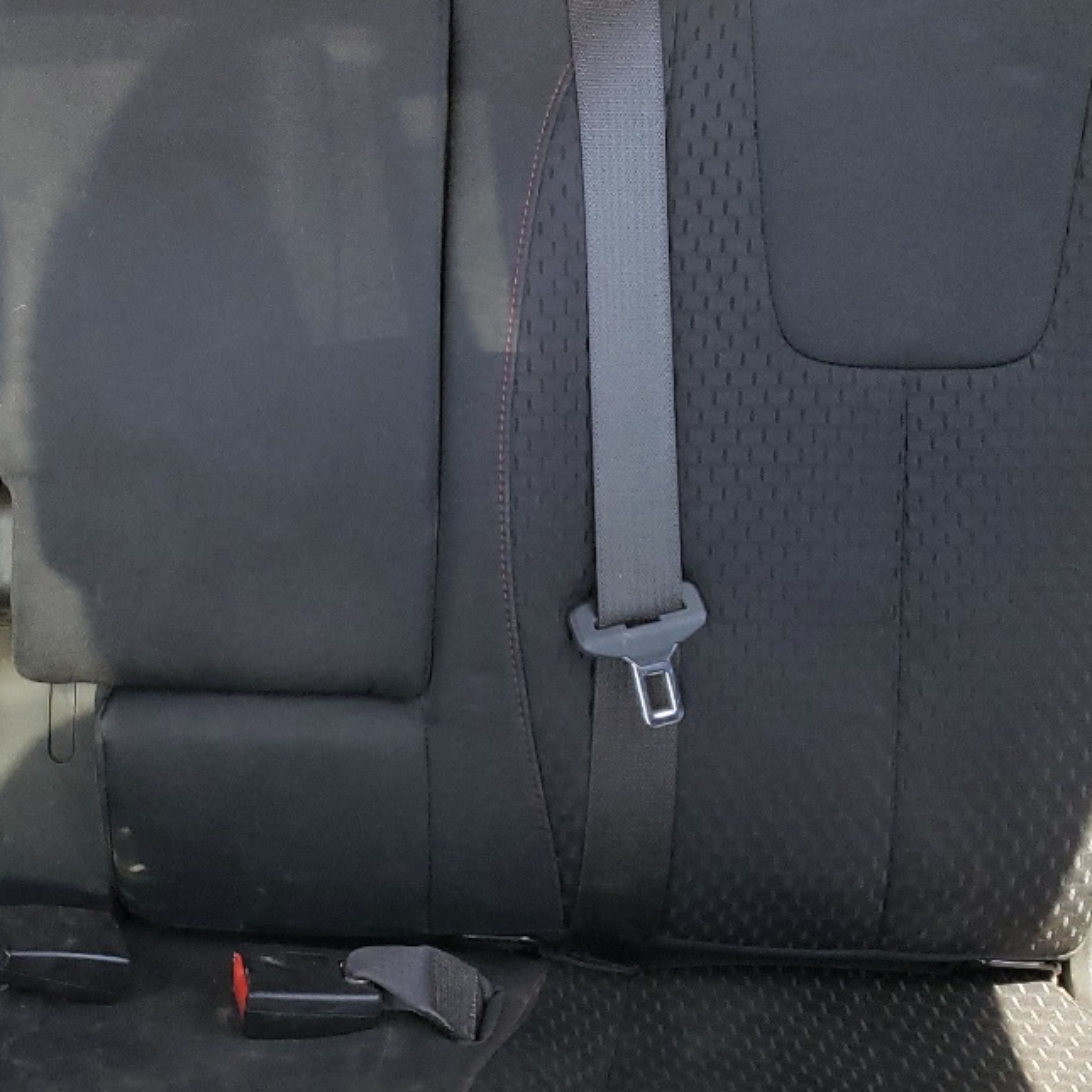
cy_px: 306
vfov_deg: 29.7
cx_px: 234
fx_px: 2034
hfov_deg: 29.4
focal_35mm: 57
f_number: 1.5
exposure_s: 1/60.2
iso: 131
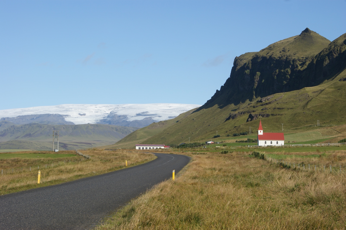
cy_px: 115
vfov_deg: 18.2
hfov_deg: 27.0
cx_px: 173
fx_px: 720
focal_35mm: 75
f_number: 13
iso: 100
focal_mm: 50
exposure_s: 1/125
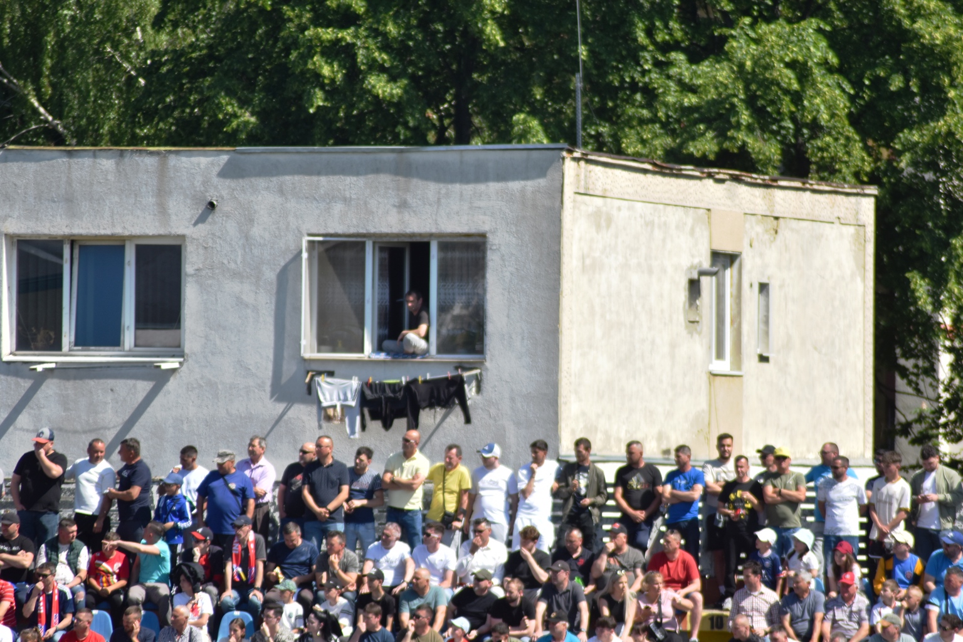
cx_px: 482
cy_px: 321
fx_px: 6821
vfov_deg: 5.4
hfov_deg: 8.1
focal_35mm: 255
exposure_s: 1/1000
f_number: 5.6
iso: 200
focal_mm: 170
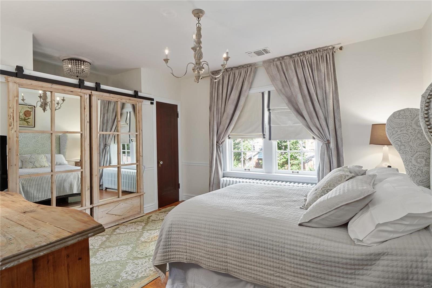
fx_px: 216
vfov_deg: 67.4
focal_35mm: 18
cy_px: 144
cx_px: 216
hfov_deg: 90.0
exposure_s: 1/2
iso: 400
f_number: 8
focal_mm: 9
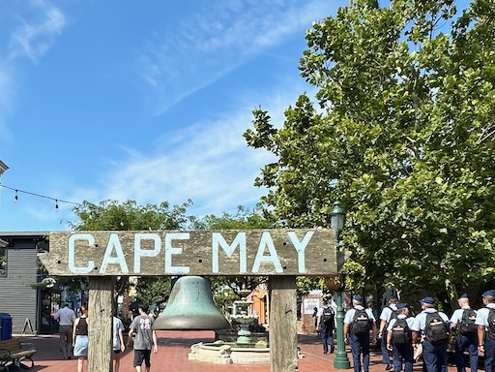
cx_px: 140
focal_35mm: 35
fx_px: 500
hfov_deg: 51.0
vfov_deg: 39.8
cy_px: 268
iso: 50
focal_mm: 2.22
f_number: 2.2
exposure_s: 1/1435
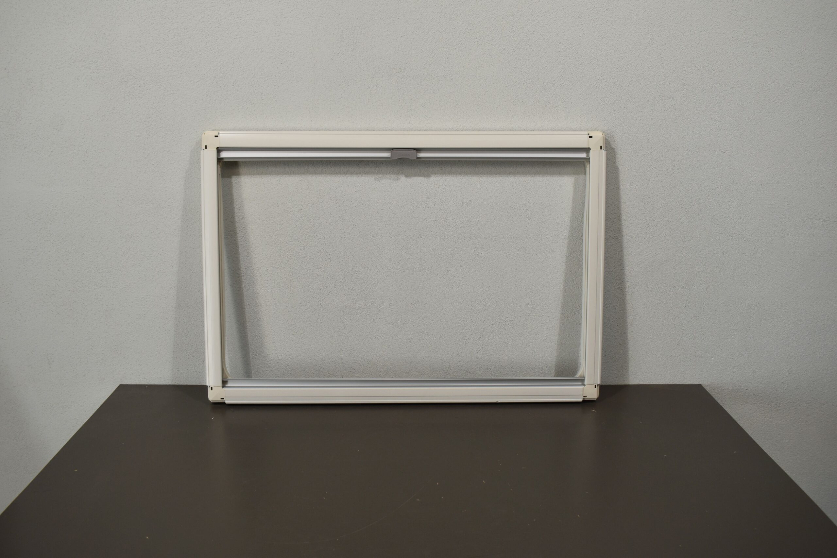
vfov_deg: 40.0
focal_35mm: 33
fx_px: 767
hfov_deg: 57.2
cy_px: 279
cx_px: 418
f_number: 5.6
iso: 250
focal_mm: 22
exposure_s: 1/125
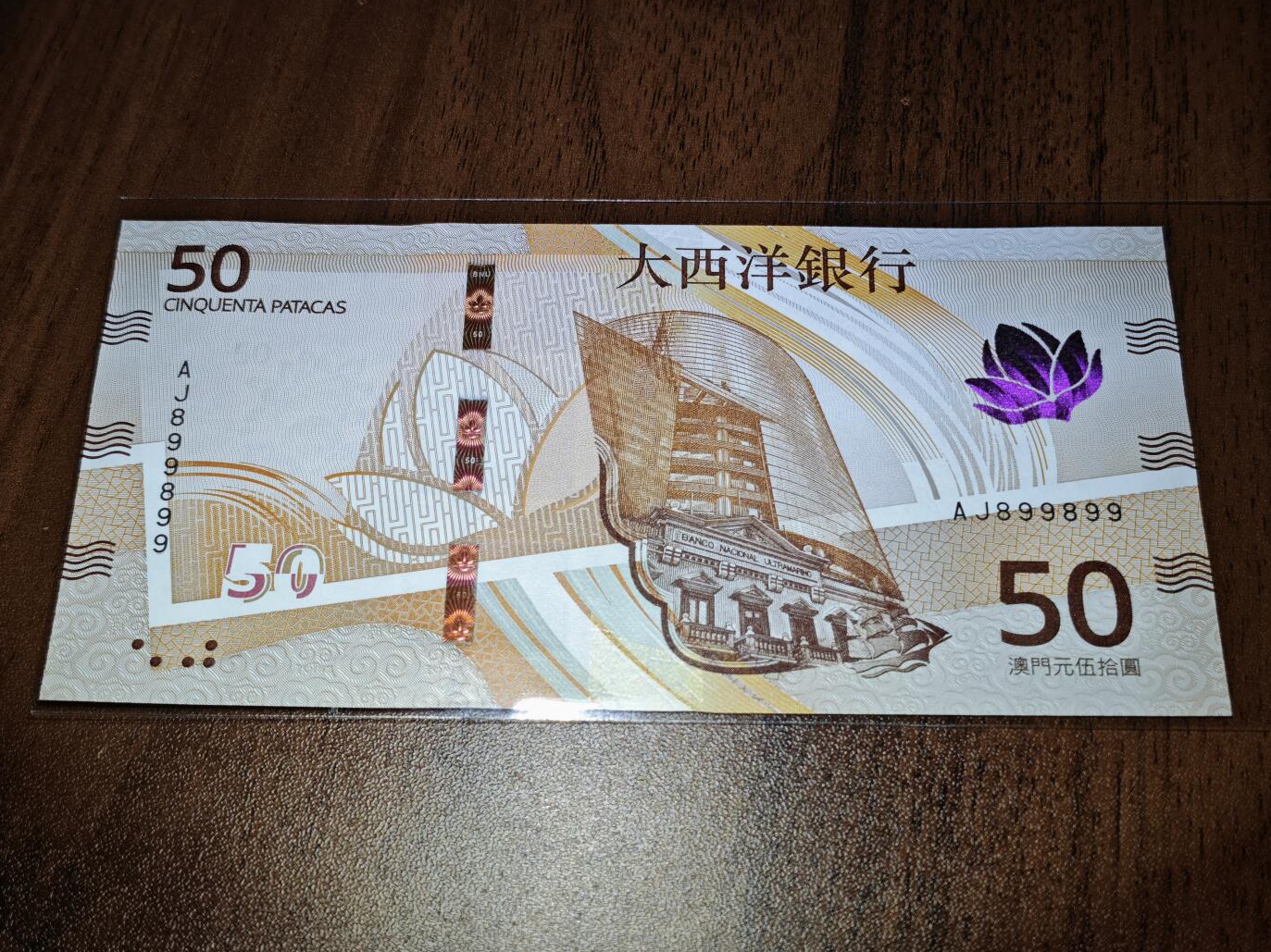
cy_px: 480
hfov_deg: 37.5
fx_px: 1872
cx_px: 642
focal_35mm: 51
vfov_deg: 28.5
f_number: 1.63
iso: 125
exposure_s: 1/100
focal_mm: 5.85
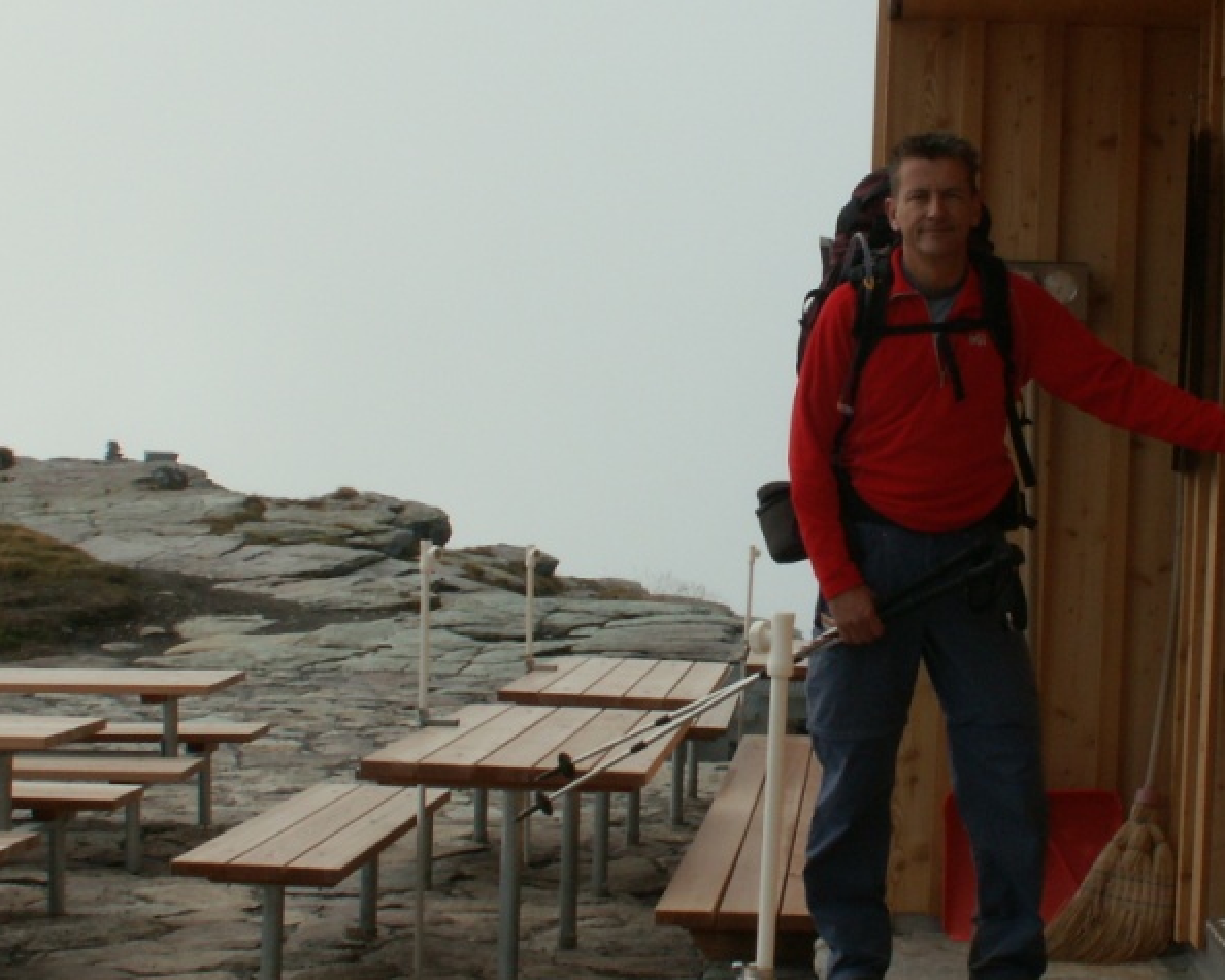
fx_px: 2501
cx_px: 870
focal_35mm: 69
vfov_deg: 22.1
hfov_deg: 27.3
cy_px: 421
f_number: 8
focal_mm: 6.89
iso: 50
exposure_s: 1/125
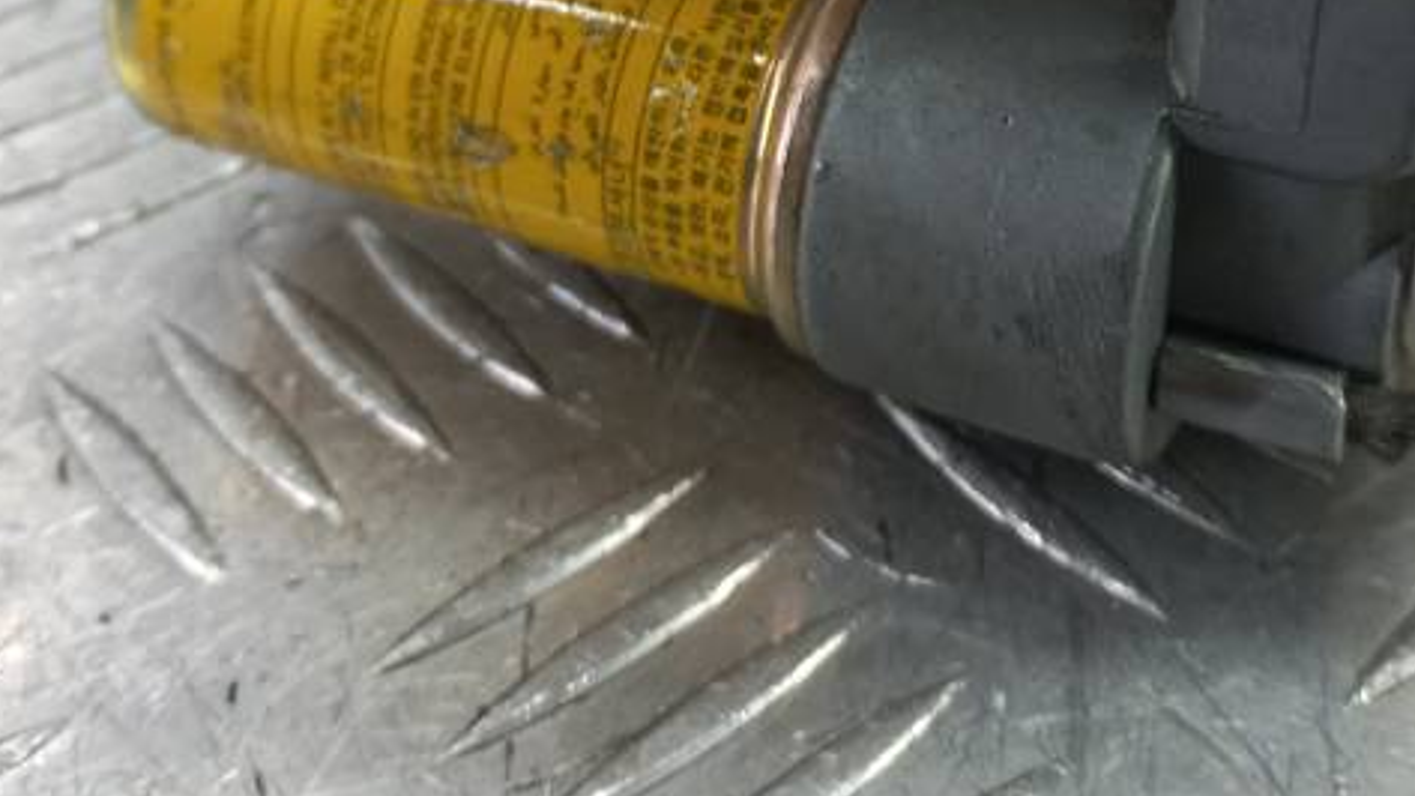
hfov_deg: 35.1
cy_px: -132
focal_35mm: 59
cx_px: 936
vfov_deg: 19.3
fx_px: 2214
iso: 80
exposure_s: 1/50
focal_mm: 4.6
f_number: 1.8
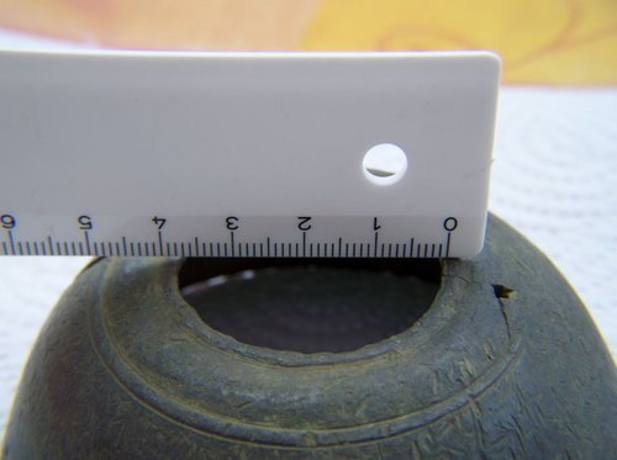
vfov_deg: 37.6
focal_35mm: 38
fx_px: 676
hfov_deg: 49.1
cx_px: 308
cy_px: 230
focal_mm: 6.3
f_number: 2.8
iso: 80
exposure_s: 1/125
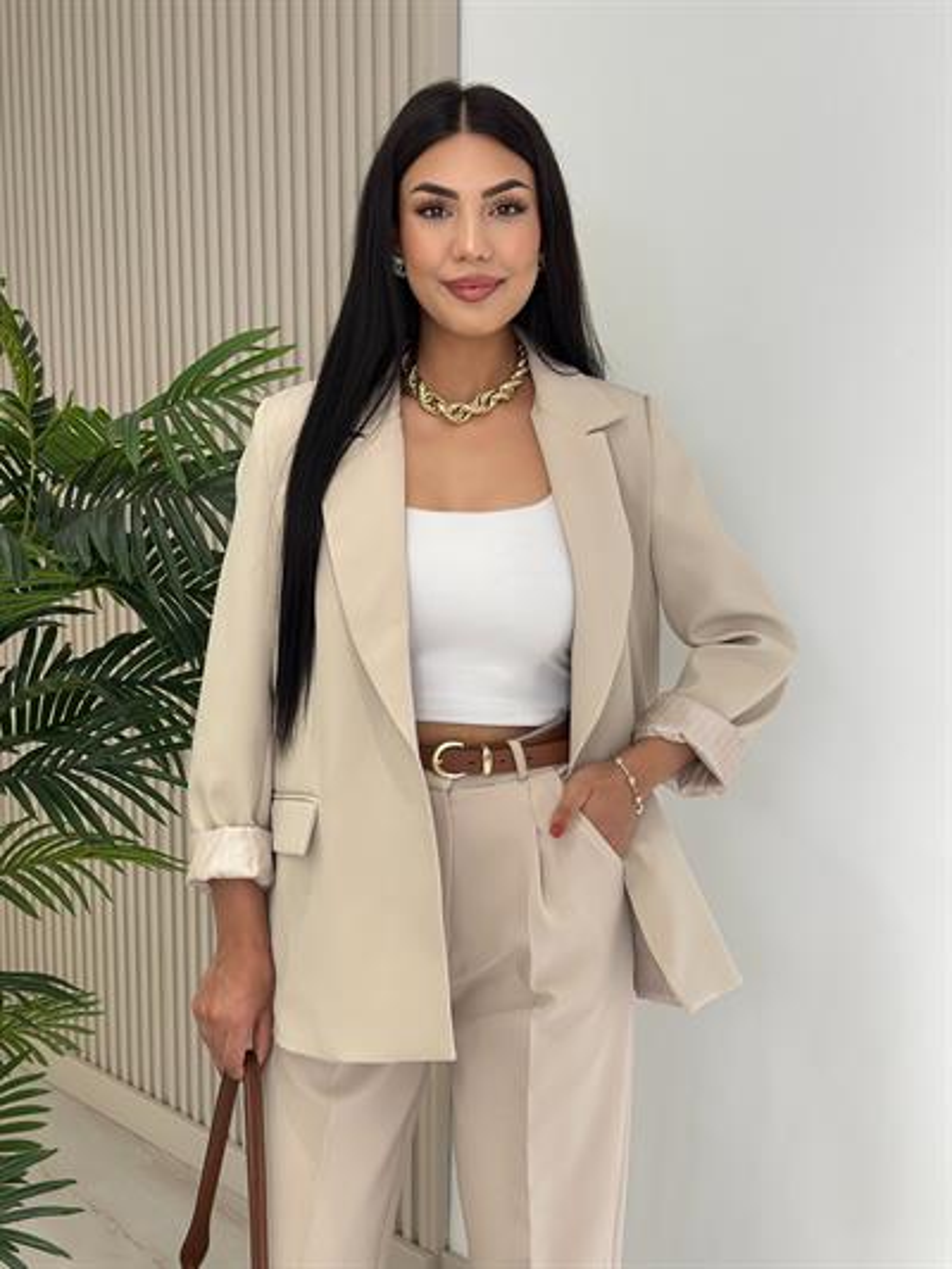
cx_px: 476
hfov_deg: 30.3
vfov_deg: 39.6
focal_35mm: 48
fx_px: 1759
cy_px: 634
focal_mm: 6.86
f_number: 1.78
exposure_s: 1/345
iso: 80
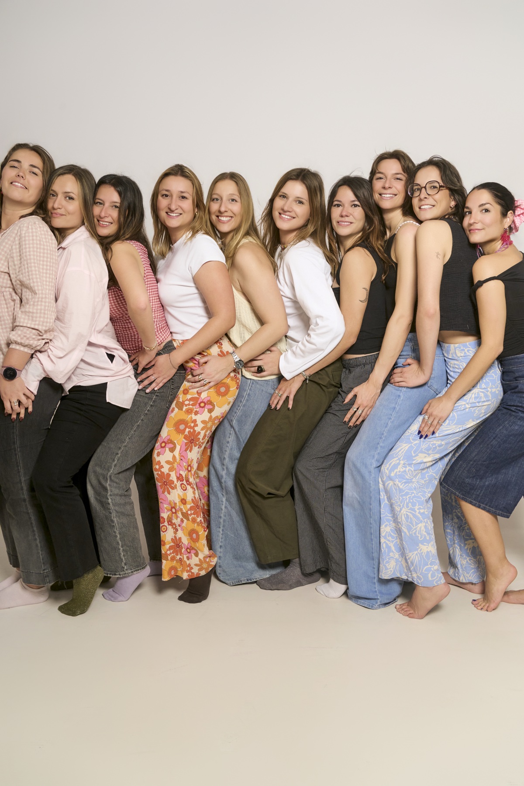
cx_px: 262
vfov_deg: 54.4
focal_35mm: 35
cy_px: 393
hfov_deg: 37.9
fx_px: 764
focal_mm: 35
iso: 1000
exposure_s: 1/200
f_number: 8
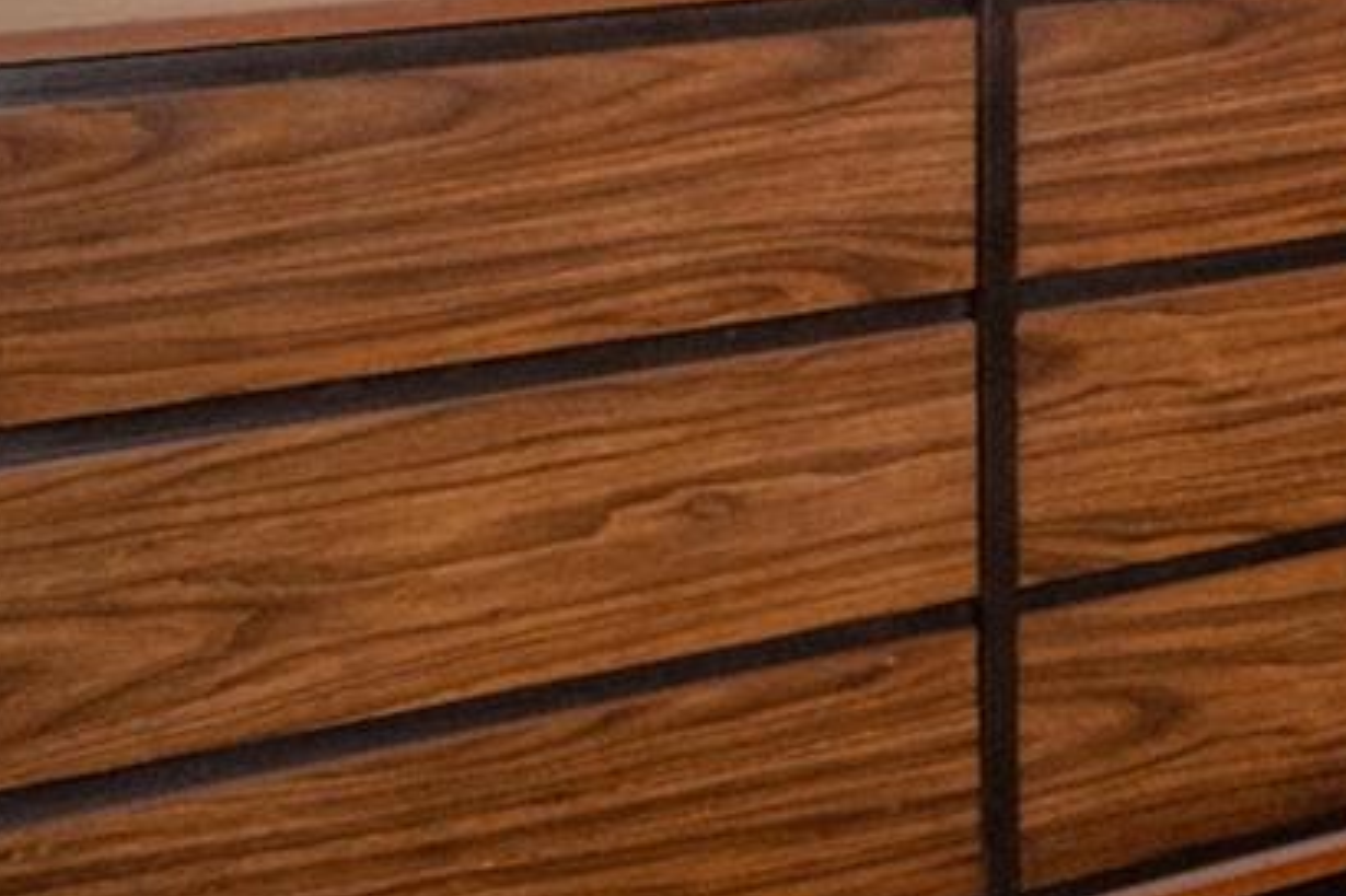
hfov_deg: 14.4
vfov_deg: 15.0
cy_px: -569
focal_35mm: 82
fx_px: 3083
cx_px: 3335
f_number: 8
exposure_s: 1/13
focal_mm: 11
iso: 800
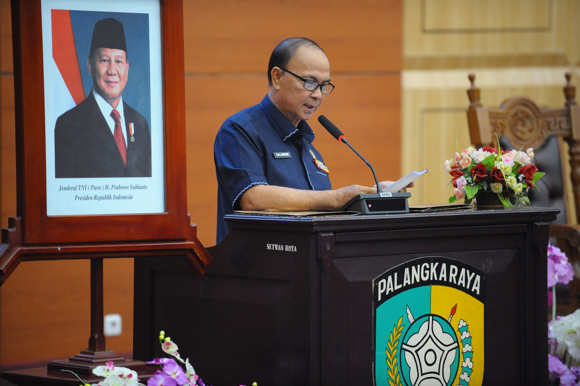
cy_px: 193
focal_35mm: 150
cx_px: 290
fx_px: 2415
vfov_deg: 9.1
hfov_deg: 13.7
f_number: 2.8
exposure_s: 1/80
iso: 3200
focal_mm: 150
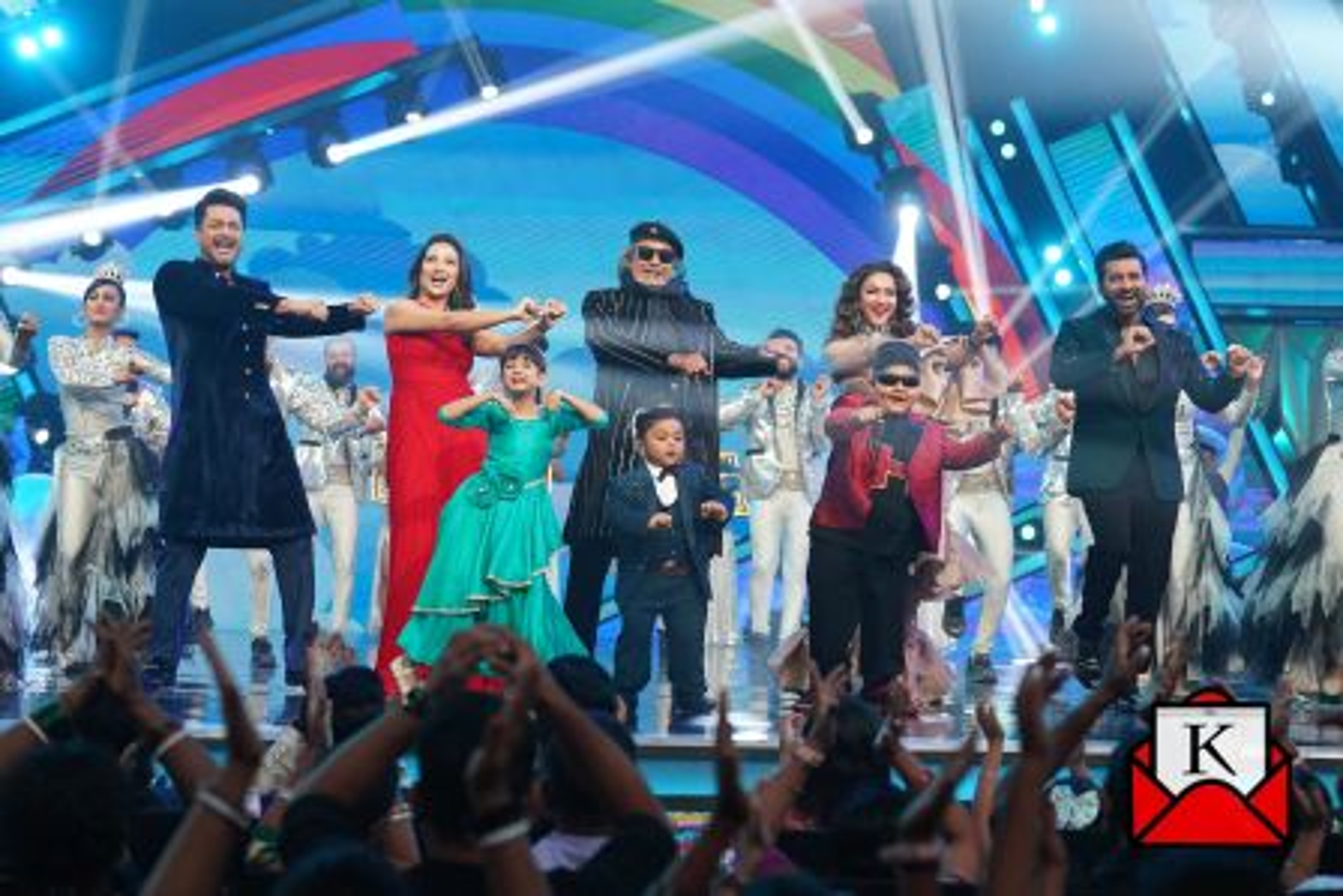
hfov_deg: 28.8
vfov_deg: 19.5
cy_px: 448
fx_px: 2612
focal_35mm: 70
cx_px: 672
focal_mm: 70
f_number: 3.5
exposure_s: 1/500
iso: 5000
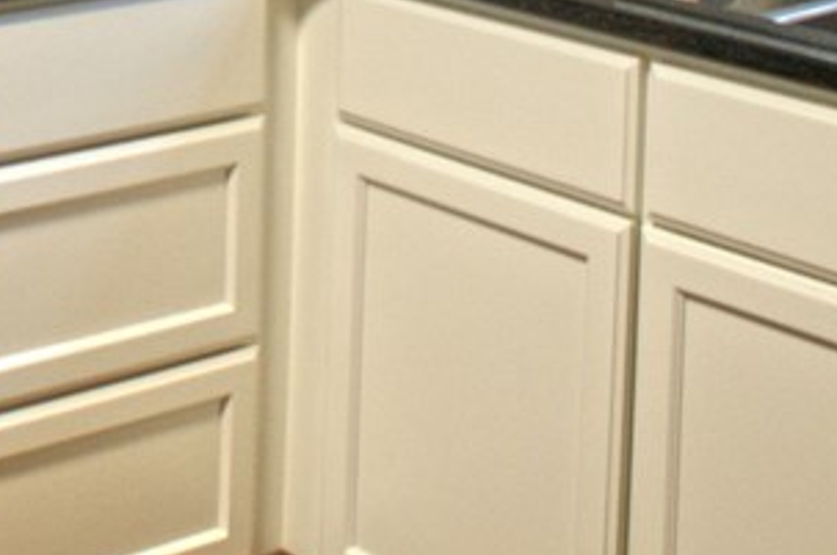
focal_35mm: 97
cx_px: -214
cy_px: -247
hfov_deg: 19.6
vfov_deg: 13.3
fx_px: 2252
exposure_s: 1/30
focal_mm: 18
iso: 400
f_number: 3.5
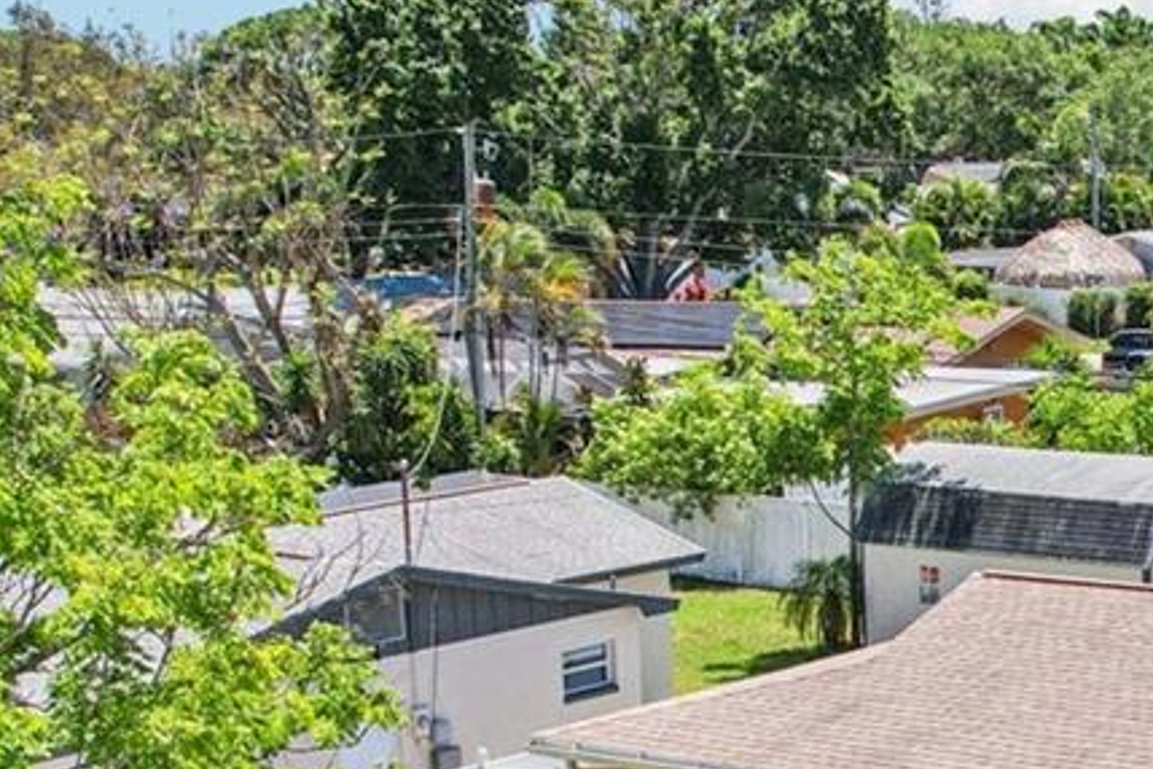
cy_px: 839
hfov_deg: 22.1
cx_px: 1519
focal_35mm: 82
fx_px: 2626
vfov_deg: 16.2
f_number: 2.8
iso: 130
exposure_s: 1/2500
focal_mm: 8.4
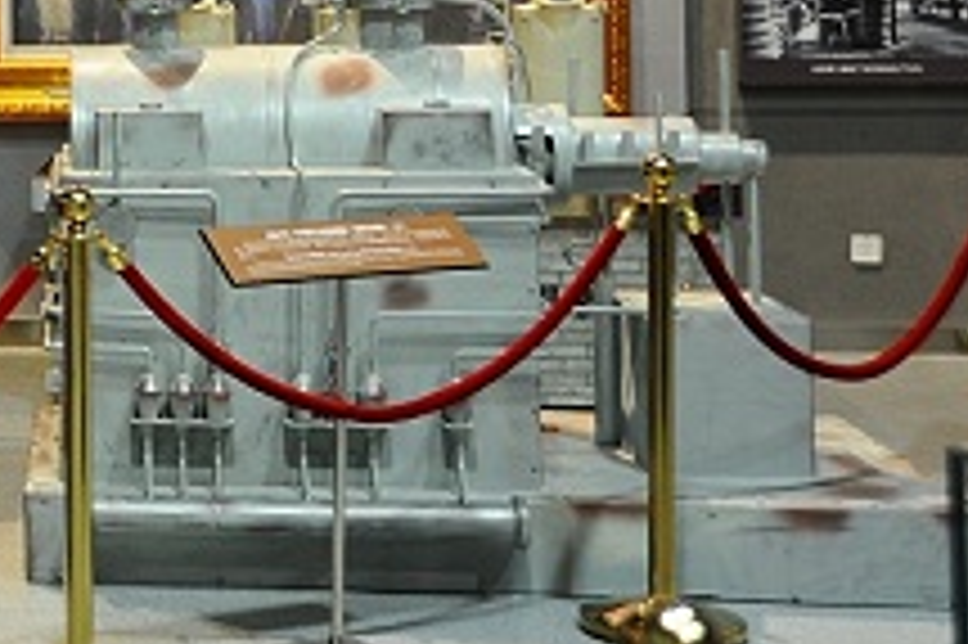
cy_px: -61
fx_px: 2552
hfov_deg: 19.6
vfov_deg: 14.1
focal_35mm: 95
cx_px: -333
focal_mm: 34
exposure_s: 1/40
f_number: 3.2
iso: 800
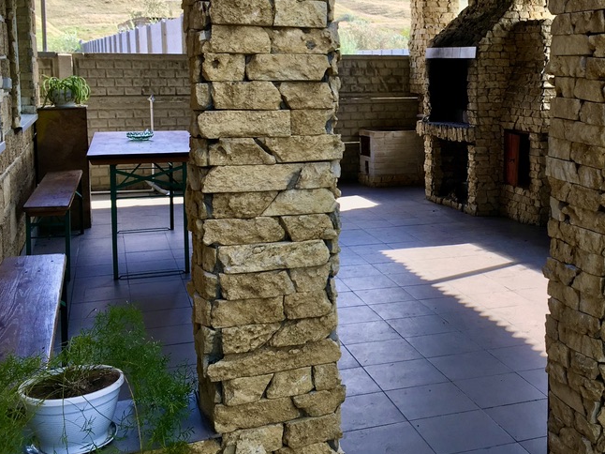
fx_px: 804
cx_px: 455
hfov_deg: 40.1
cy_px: 150
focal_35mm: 46
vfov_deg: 31.2
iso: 25
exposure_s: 1/212
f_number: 2.2
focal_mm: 4.15
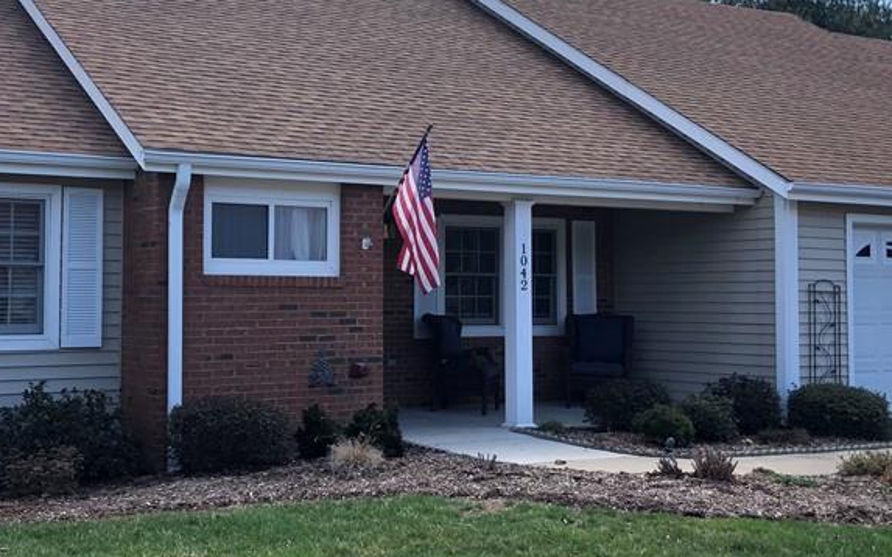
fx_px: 1288
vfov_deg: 24.4
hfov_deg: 38.1
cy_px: 247
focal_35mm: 53
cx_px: 383
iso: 20
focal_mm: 3.99
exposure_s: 1/496
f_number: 1.8
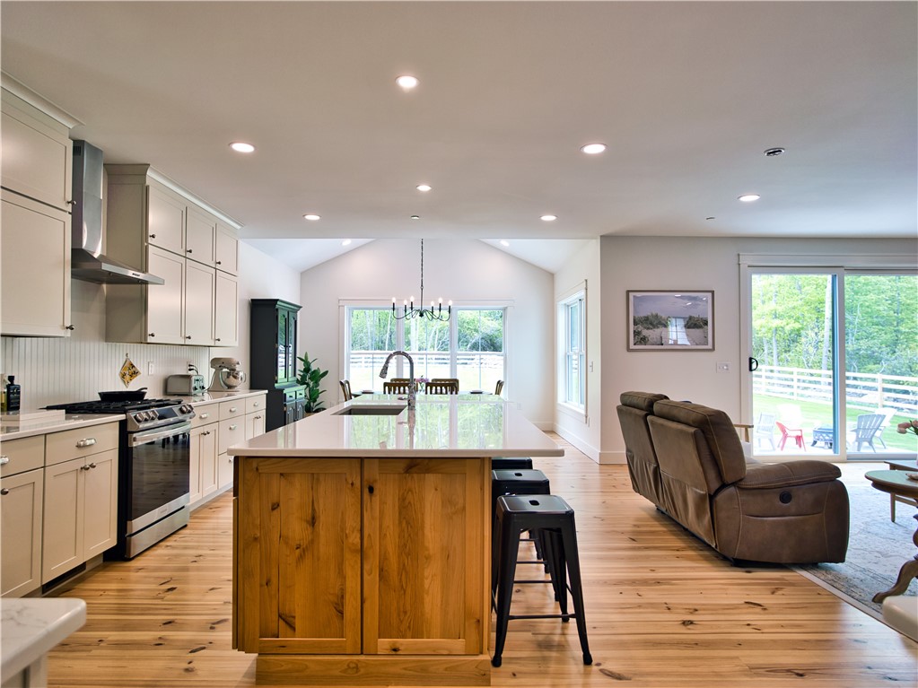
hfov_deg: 81.8
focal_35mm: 20
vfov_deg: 66.0
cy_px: 344
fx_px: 530
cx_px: 459
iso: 100
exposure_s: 1/125
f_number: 1.8
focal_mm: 10
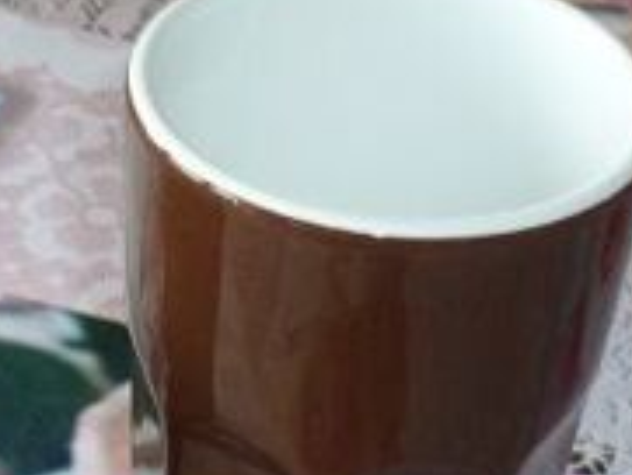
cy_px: 482
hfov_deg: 15.2
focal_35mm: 127
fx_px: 2320
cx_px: -42
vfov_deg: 11.6
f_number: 3.5
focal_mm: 8.6
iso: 160
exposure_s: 1/40
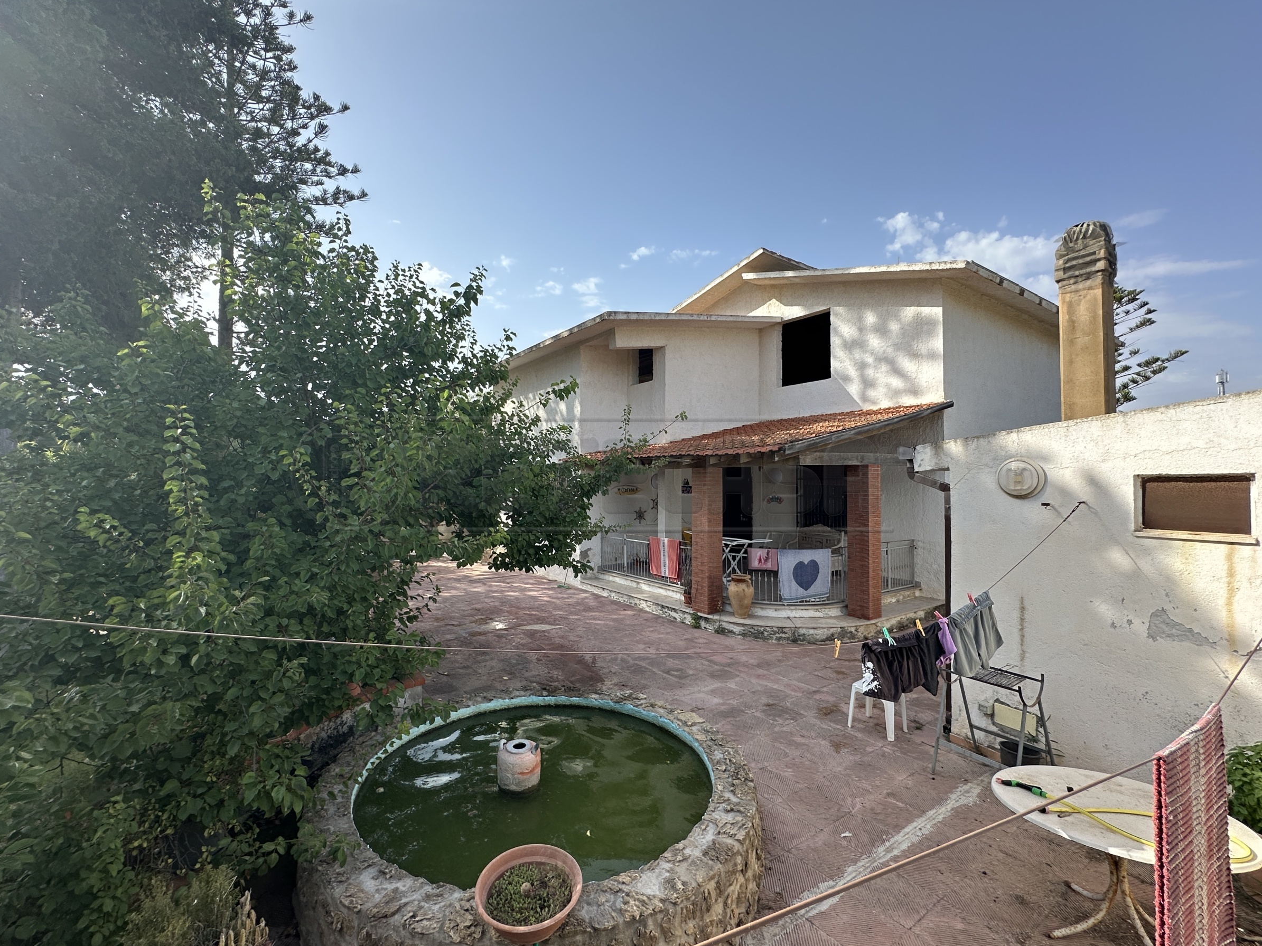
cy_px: 475
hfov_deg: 98.1
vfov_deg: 81.8
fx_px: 547
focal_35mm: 15
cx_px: 596
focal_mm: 2.22
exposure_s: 1/749
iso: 40
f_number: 2.2
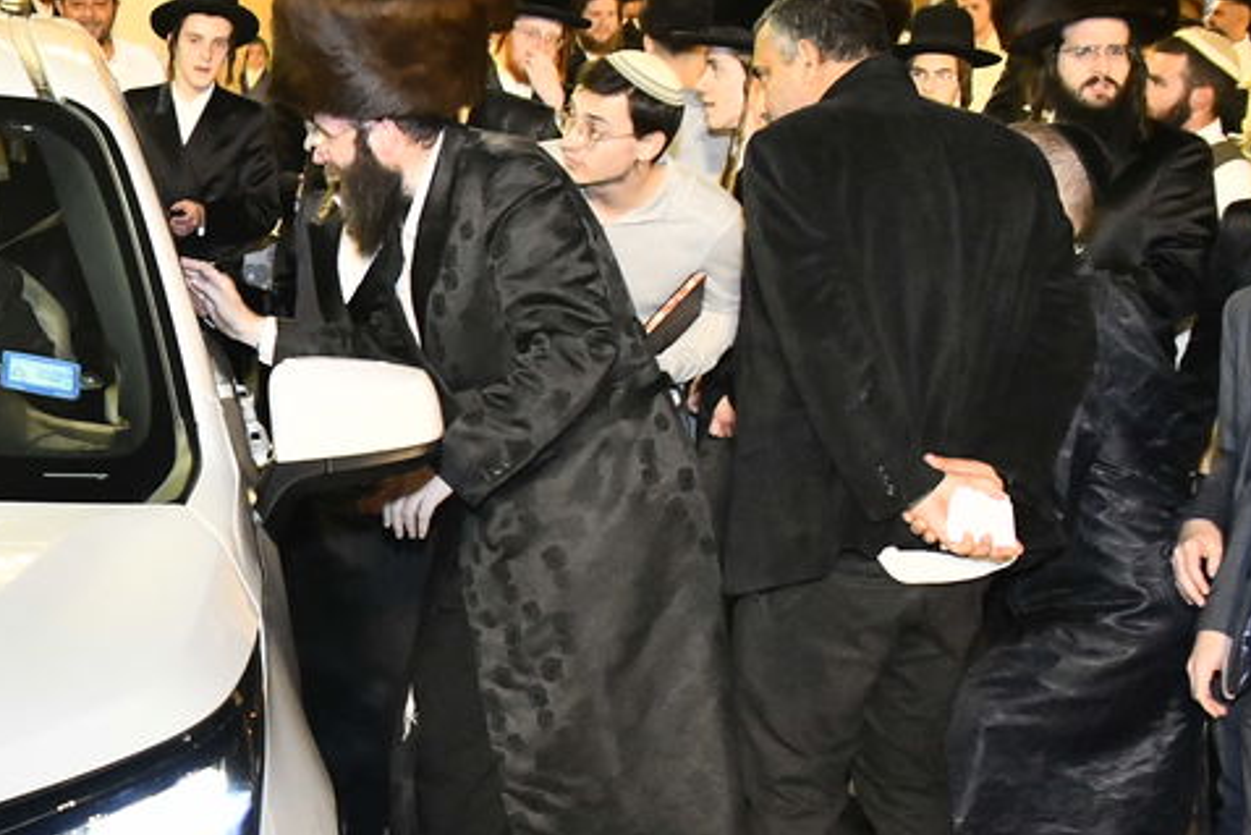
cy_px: 423
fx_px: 2850
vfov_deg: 16.7
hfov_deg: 21.5
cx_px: -529
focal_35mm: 82
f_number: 5.6
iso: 3200
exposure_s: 1/100
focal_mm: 28
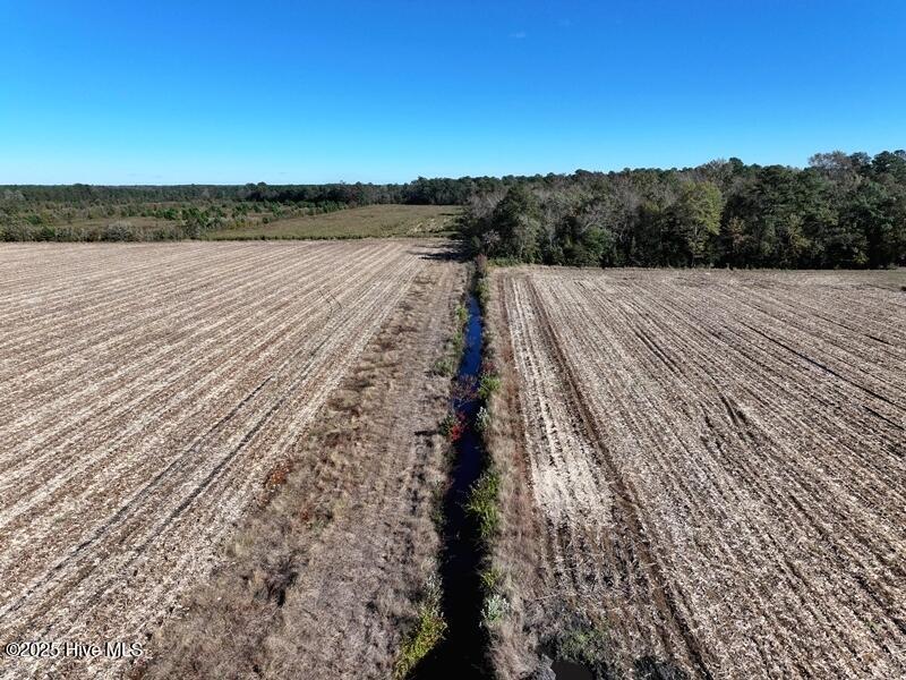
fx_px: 628
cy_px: 340
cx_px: 453
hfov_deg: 71.6
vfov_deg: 56.8
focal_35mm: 24
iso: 100
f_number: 3.5
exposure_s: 1/1250
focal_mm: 12.29
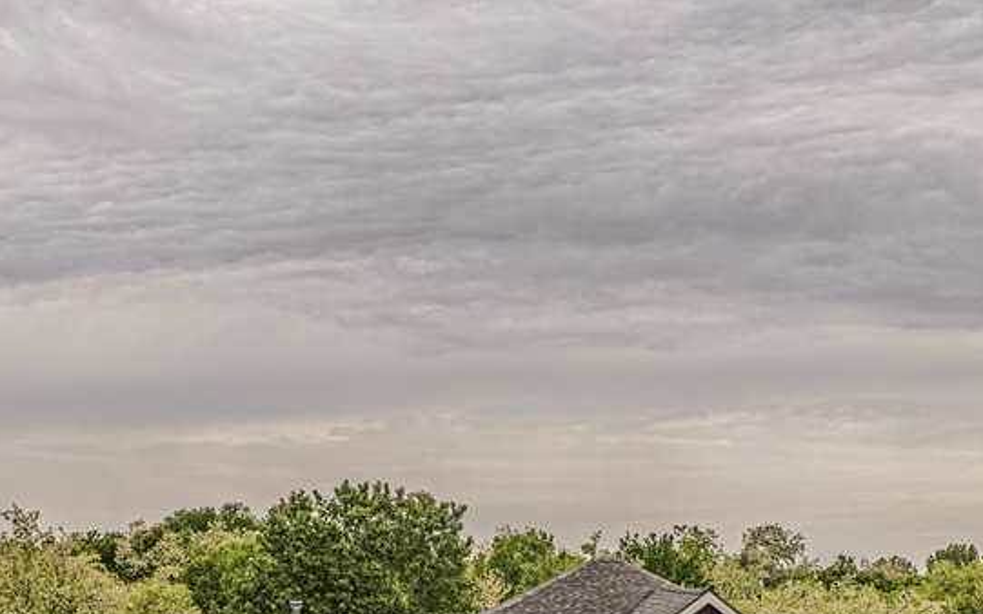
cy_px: 656
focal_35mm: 53
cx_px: 538
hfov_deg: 38.2
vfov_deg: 23.1
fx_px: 1420
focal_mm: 8.38
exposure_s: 1/1250
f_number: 2.8
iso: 100
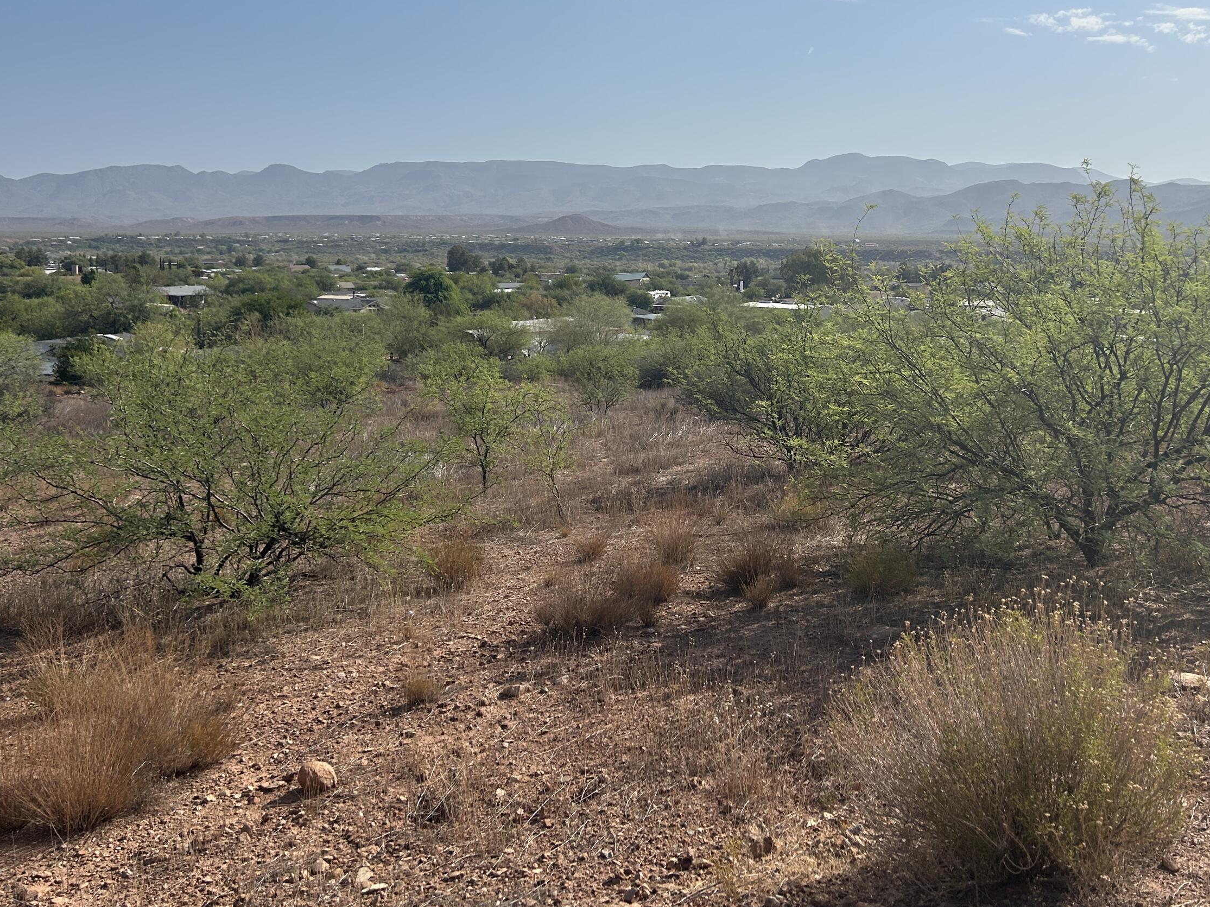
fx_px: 1223
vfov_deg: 40.2
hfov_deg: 52.4
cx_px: 708
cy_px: 304
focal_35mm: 35
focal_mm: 5.7
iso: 50
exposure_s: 1/8696
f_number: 1.5
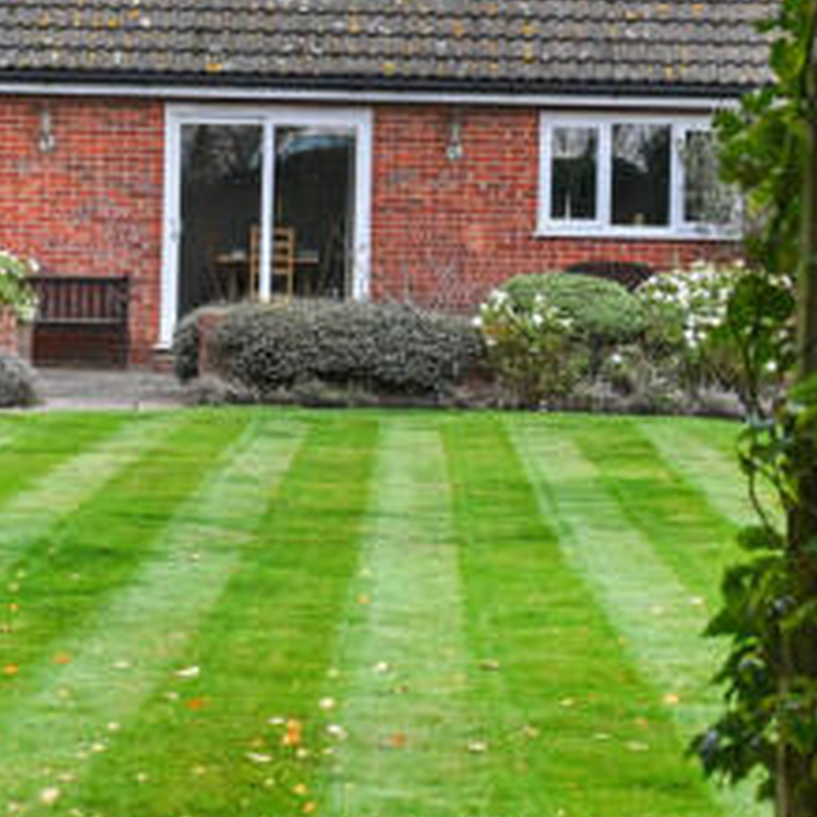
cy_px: 221
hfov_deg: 13.6
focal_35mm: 128
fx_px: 3418
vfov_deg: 13.6
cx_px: 319
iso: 400
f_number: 8
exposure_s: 1/30
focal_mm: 50
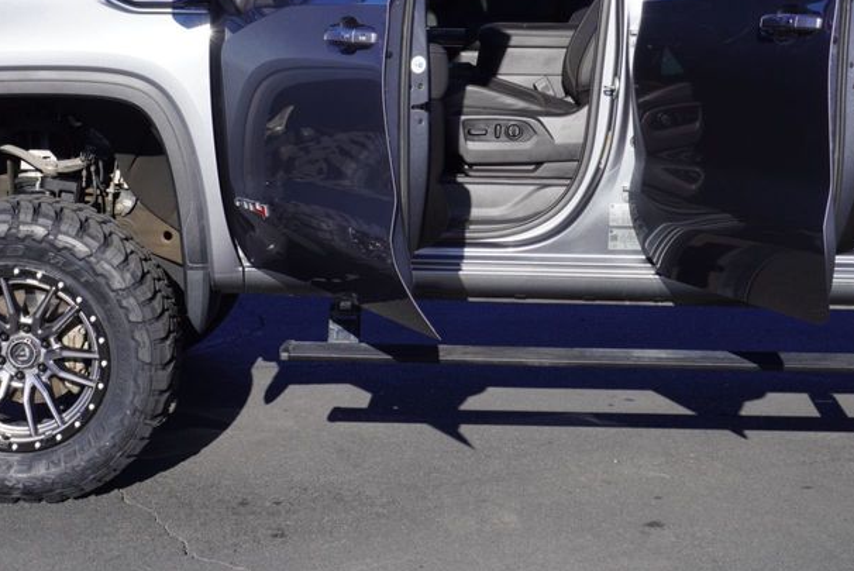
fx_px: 1685
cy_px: 121
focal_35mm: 71
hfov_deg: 28.4
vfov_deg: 19.0
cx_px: 379
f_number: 11
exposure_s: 1/125
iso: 100
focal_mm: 28
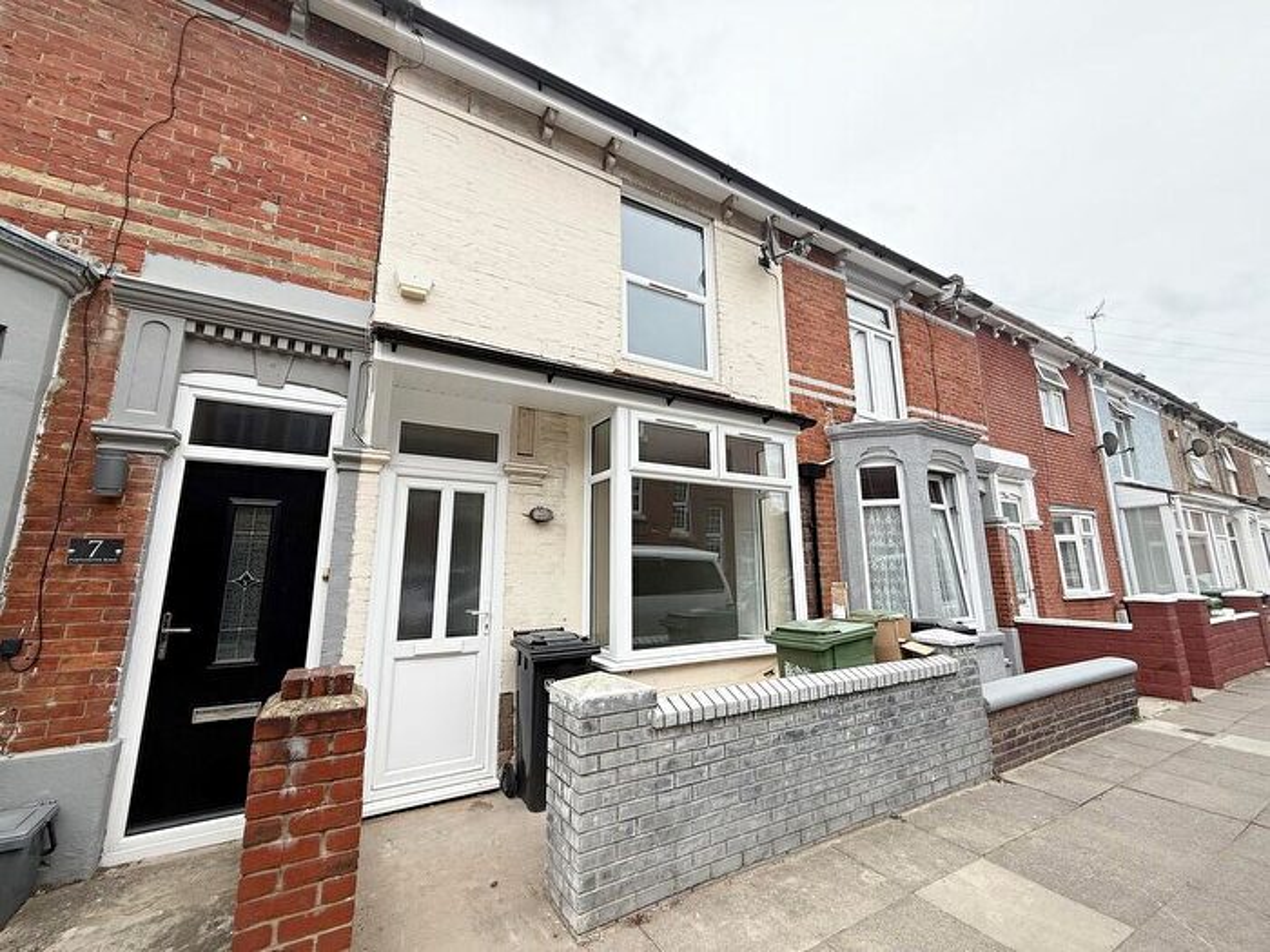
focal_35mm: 14
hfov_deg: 102.1
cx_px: 635
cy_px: 476
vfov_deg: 85.7
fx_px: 514
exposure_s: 1/955
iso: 50
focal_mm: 2.22
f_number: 2.2
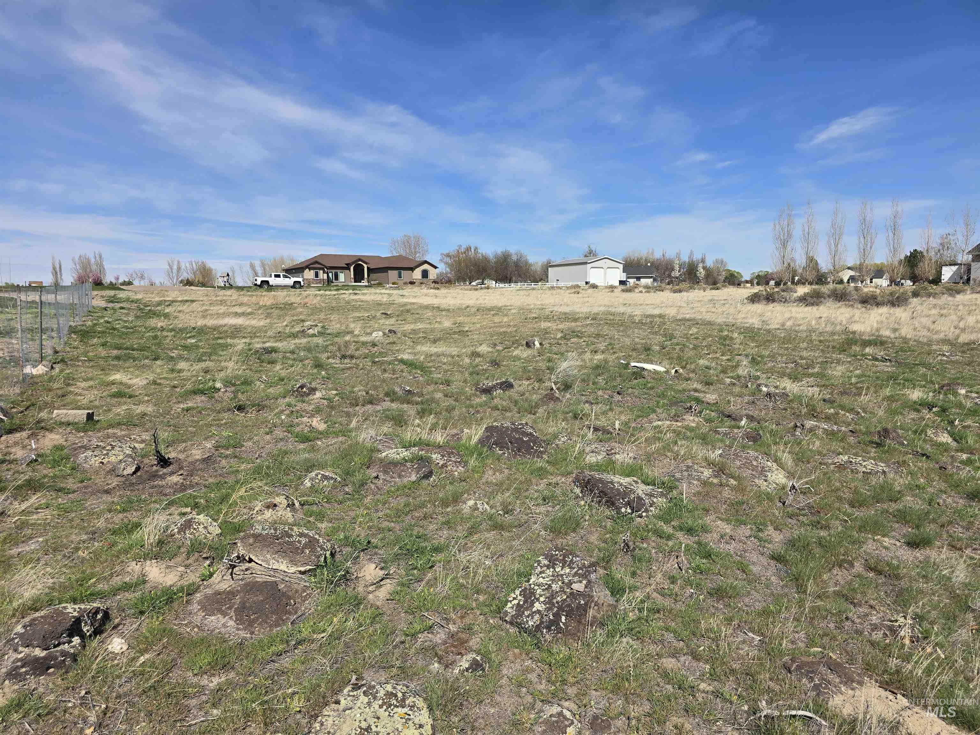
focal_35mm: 23
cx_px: 490
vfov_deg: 58.9
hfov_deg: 73.9
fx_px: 651
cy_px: 368
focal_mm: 6.3
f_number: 1.7
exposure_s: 1/1297
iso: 12
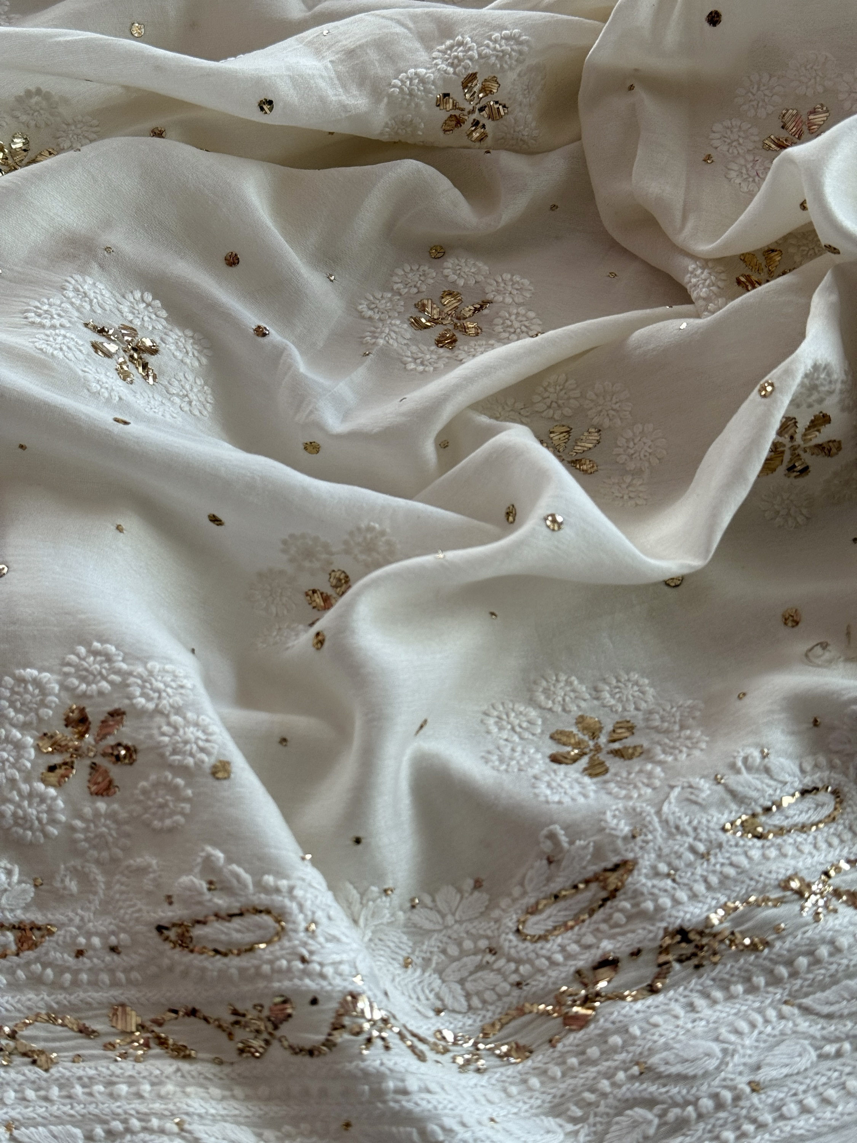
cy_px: 572
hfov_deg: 30.3
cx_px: 428
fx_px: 1584
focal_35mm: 48
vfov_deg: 39.7
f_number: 1.78
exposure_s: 1/83
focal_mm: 6.76
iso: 100
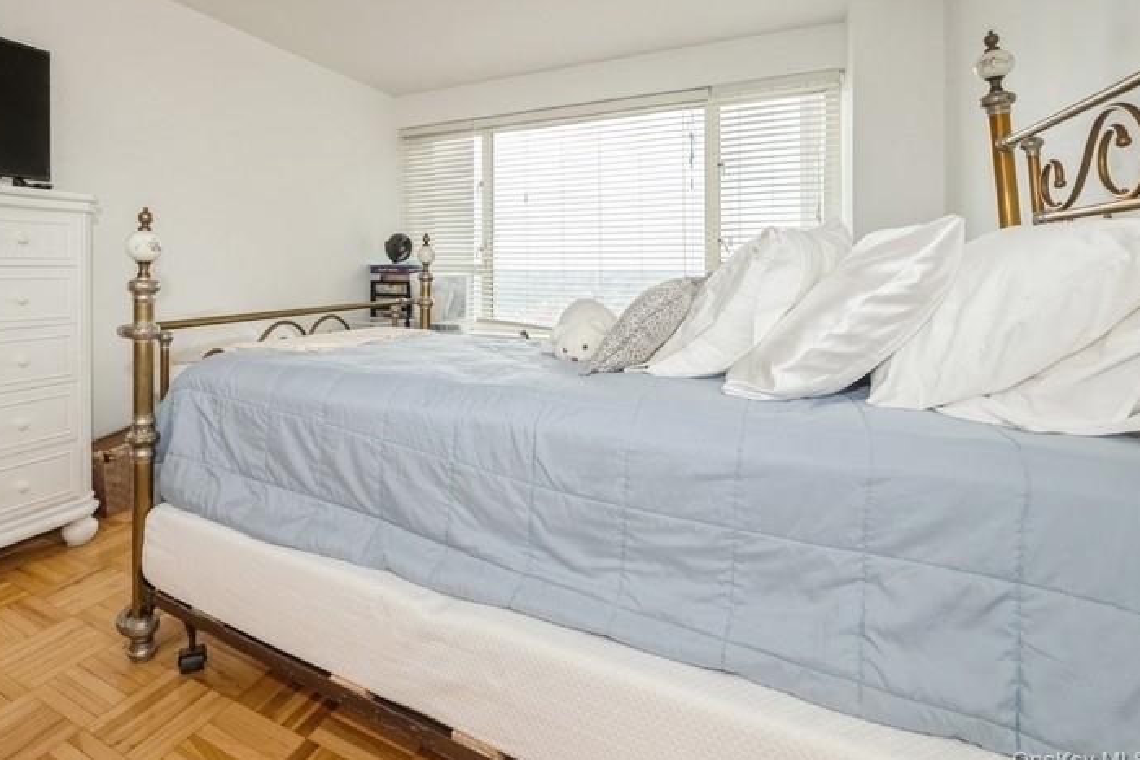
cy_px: 290
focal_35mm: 18
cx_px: 425
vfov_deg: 66.5
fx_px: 570
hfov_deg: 88.1
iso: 400
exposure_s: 1/30
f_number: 11
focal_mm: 14
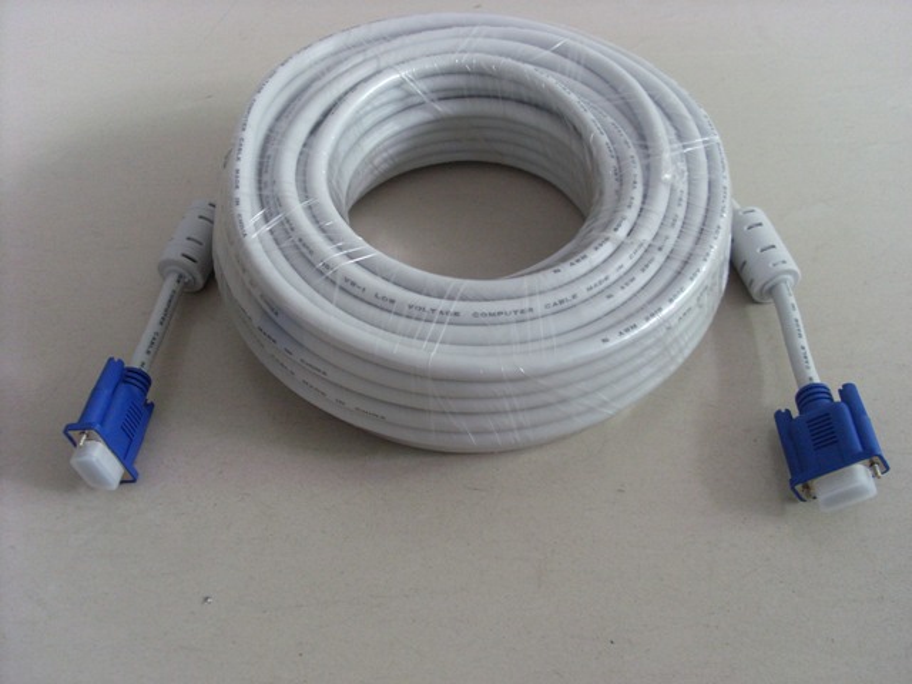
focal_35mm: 38
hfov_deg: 49.0
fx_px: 1001
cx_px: 456
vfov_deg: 37.7
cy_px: 342
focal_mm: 6.3
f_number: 3
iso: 160
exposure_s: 1/45
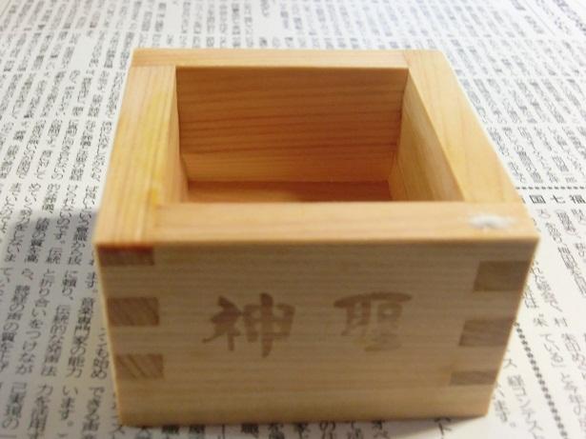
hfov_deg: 41.2
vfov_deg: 31.5
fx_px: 779
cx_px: 293
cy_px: 220
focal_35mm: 46
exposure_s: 1/20
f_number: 3.3
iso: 400
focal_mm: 8.2
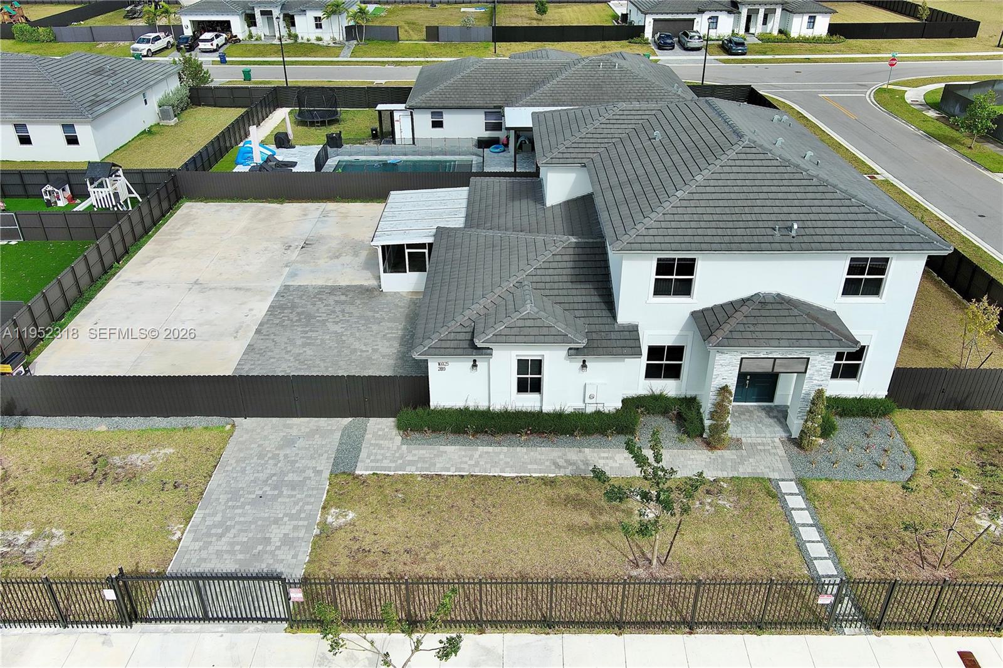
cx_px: 502
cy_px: 334
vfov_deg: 44.9
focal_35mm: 29
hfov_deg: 63.7
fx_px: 808
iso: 101
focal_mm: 10.57
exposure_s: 1/1377
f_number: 2.8
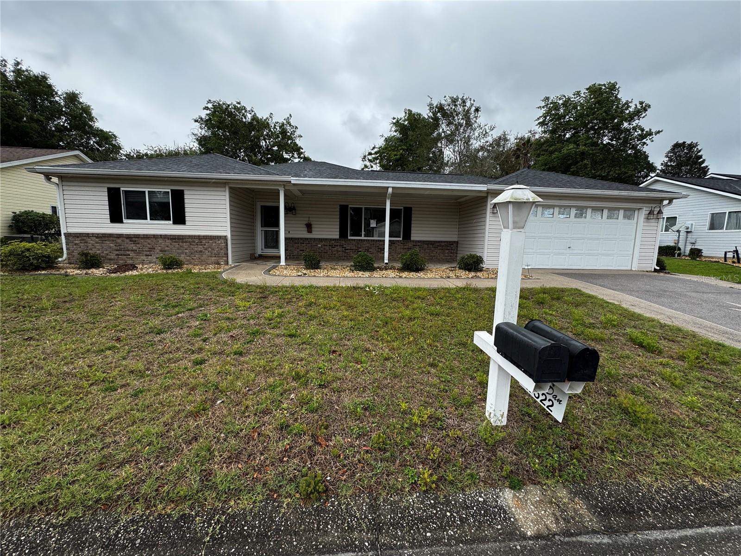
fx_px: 300
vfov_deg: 85.7
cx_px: 370
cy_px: 278
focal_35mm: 14
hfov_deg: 102.1
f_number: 2.2
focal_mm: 2.22
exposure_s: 1/796
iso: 50
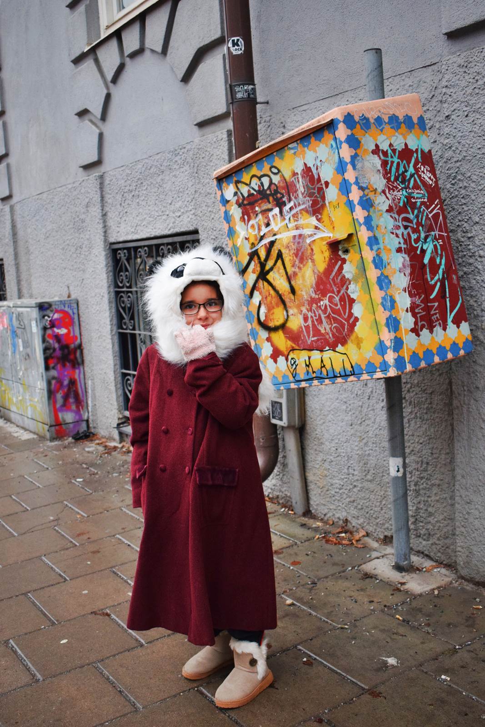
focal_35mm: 40
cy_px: 364
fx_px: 818
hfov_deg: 33.0
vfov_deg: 47.9
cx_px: 242
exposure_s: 1/60
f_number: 4
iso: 1800
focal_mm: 27
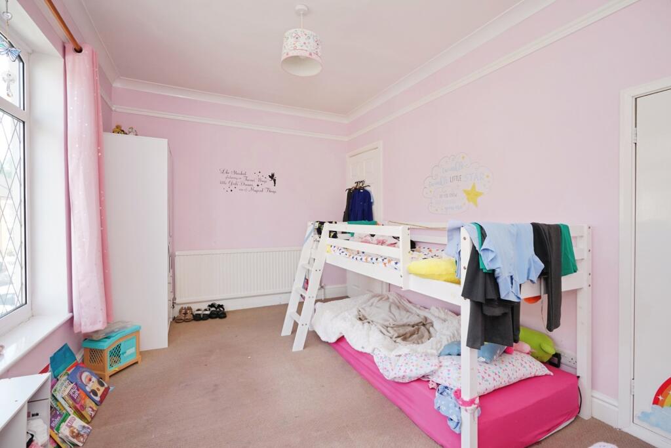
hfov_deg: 96.7
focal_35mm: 16
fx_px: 298
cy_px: 224
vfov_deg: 73.8
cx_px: 336
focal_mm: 16
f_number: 7.1
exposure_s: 1/250
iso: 2000
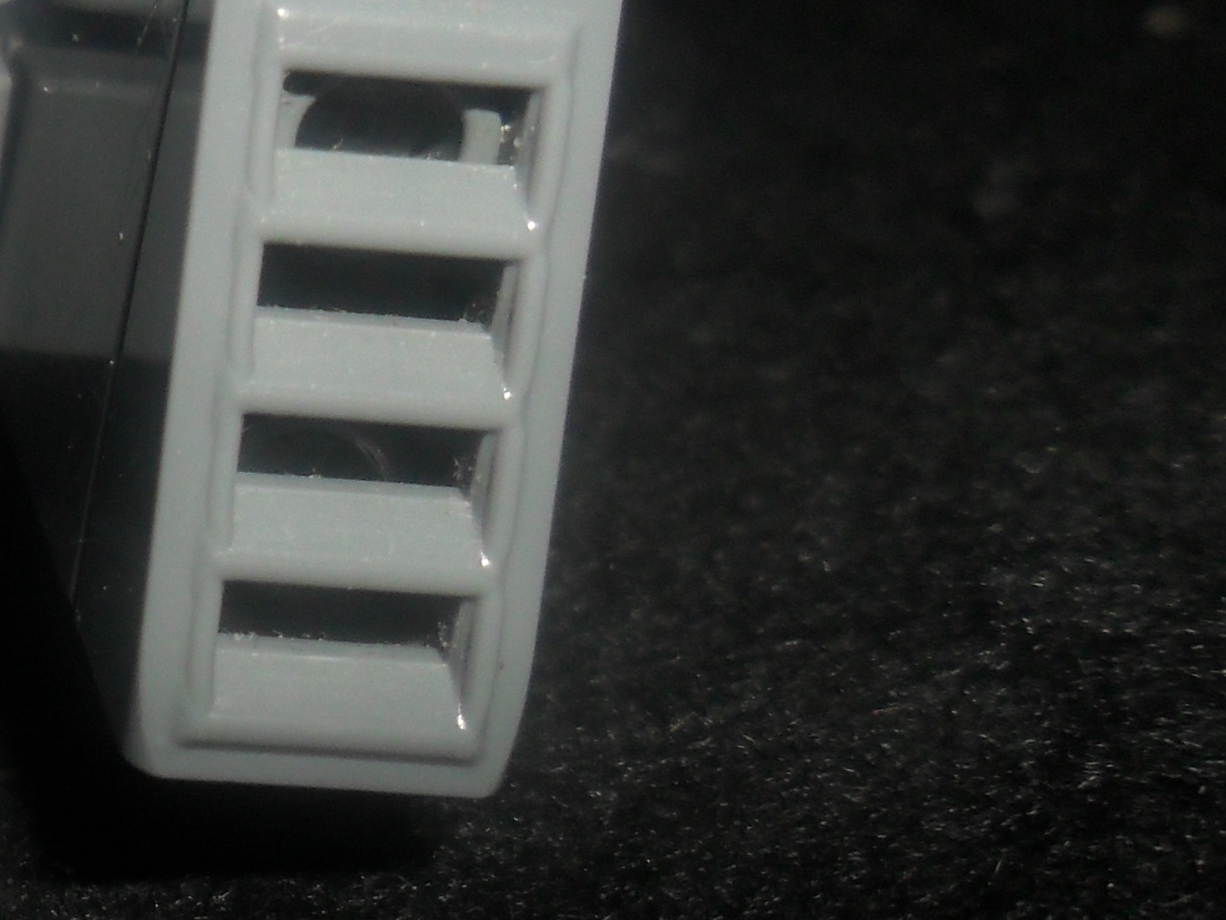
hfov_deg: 23.7
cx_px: -391
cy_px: 229
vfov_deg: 20.3
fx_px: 2550
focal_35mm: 72
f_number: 8.9
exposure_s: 1/45
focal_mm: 4.9
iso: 100
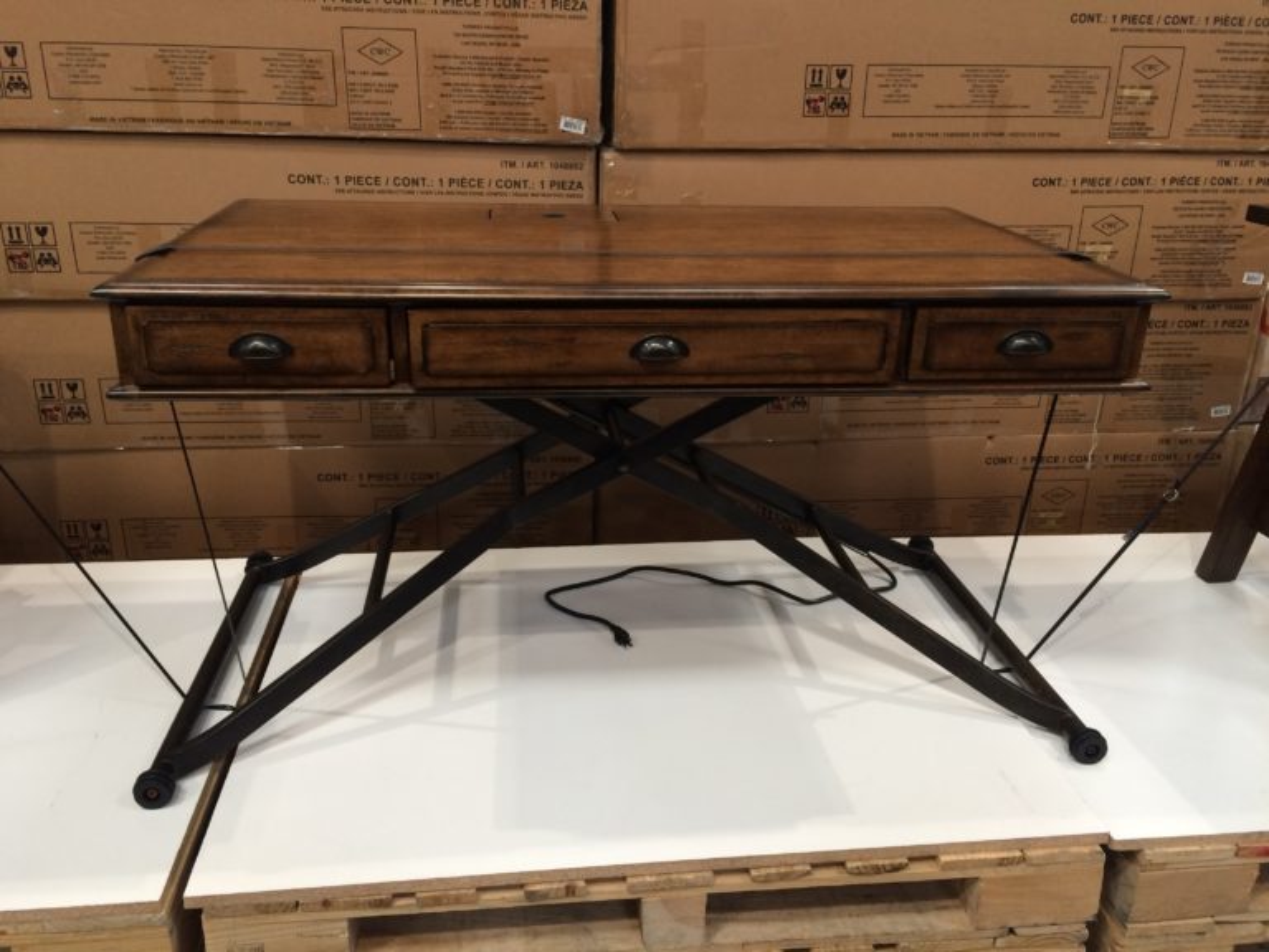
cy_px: 476
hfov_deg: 61.7
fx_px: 1063
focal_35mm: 29
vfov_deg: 48.2
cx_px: 634
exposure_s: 1/30
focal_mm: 4.15
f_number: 2.2
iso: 50
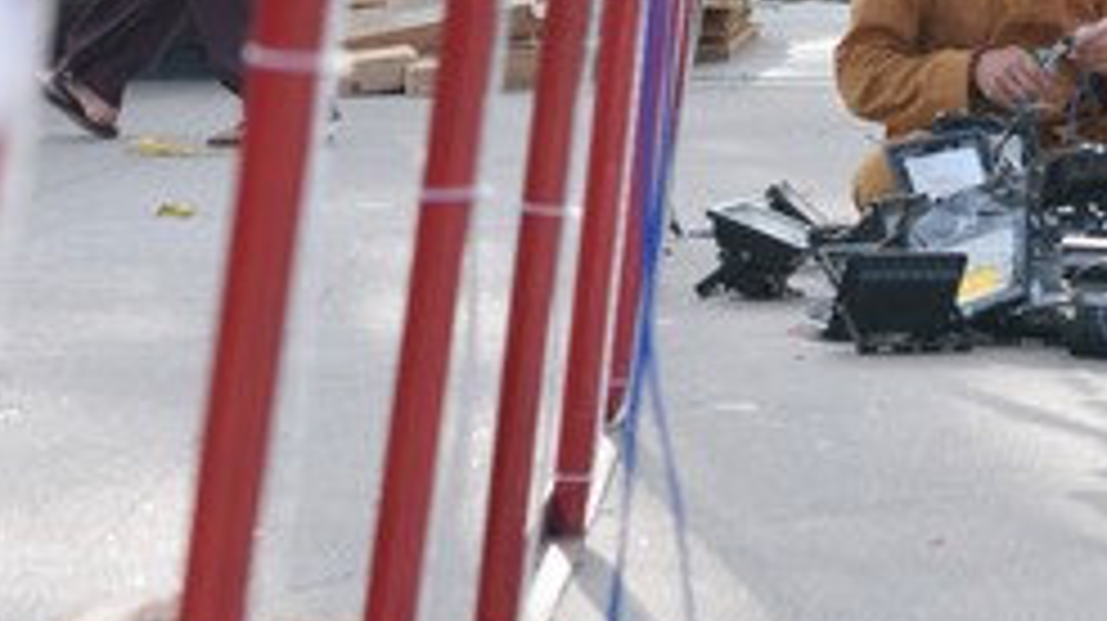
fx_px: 6336
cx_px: 756
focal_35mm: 216
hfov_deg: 10.0
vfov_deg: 5.5
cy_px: -734
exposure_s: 1/160
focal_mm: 78
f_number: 7.1
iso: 100
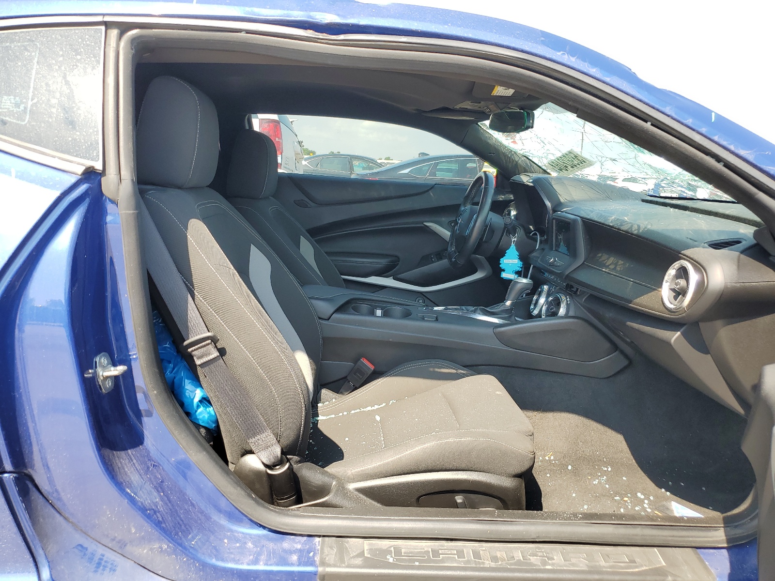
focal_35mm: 26
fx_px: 582
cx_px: 388
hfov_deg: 67.3
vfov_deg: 53.1
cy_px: 290
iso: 50
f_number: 1.5
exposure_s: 1/500
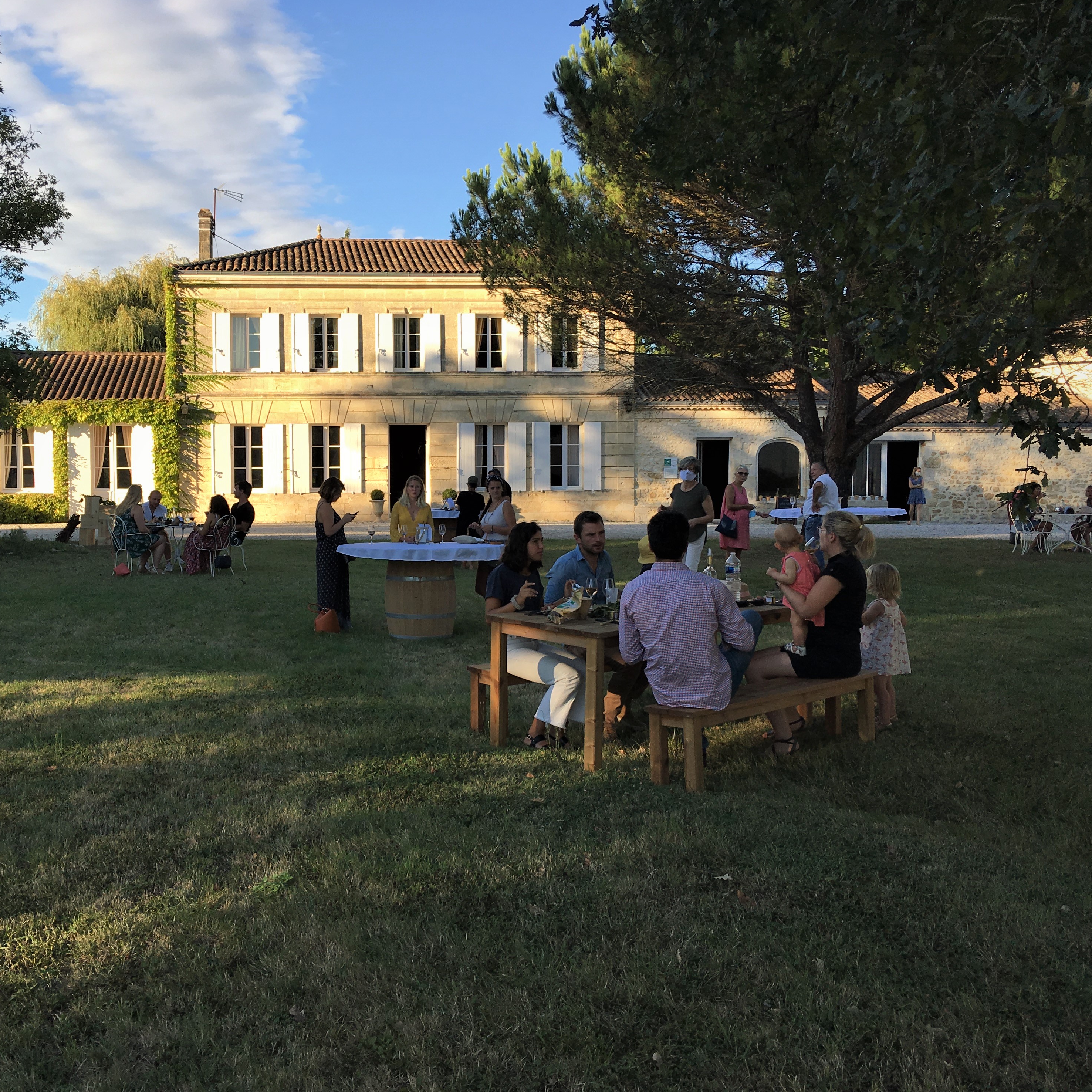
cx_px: 397
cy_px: 534
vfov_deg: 47.2
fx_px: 1249
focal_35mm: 35
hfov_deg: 46.7
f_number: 2.2
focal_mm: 4.15
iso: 25
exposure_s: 1/530
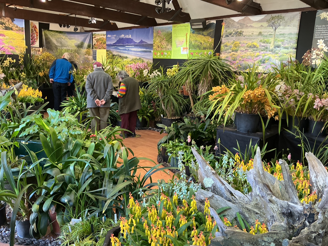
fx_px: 275
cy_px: 123
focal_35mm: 29
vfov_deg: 48.2
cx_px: 164
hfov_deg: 61.7
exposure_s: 1/50
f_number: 1.8
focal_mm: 3
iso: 100
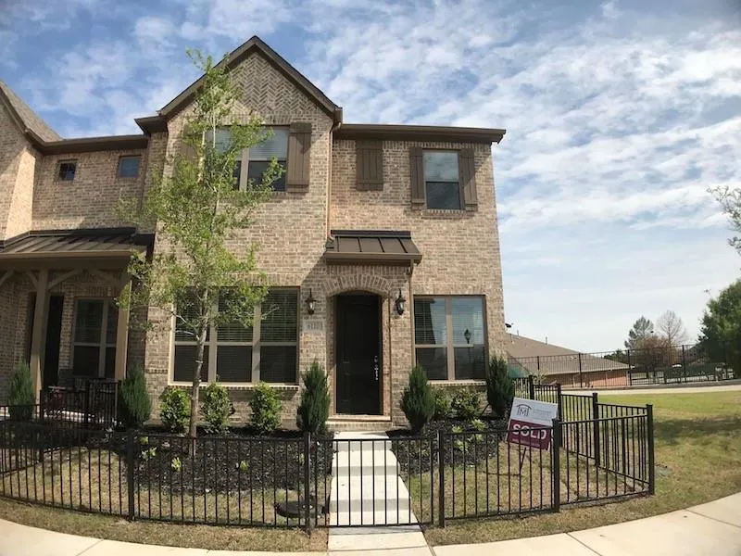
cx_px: 370
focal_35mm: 28
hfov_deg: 63.4
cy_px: 278
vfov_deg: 49.7
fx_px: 599
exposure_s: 1/3300
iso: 20
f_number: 1.8
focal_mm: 3.99
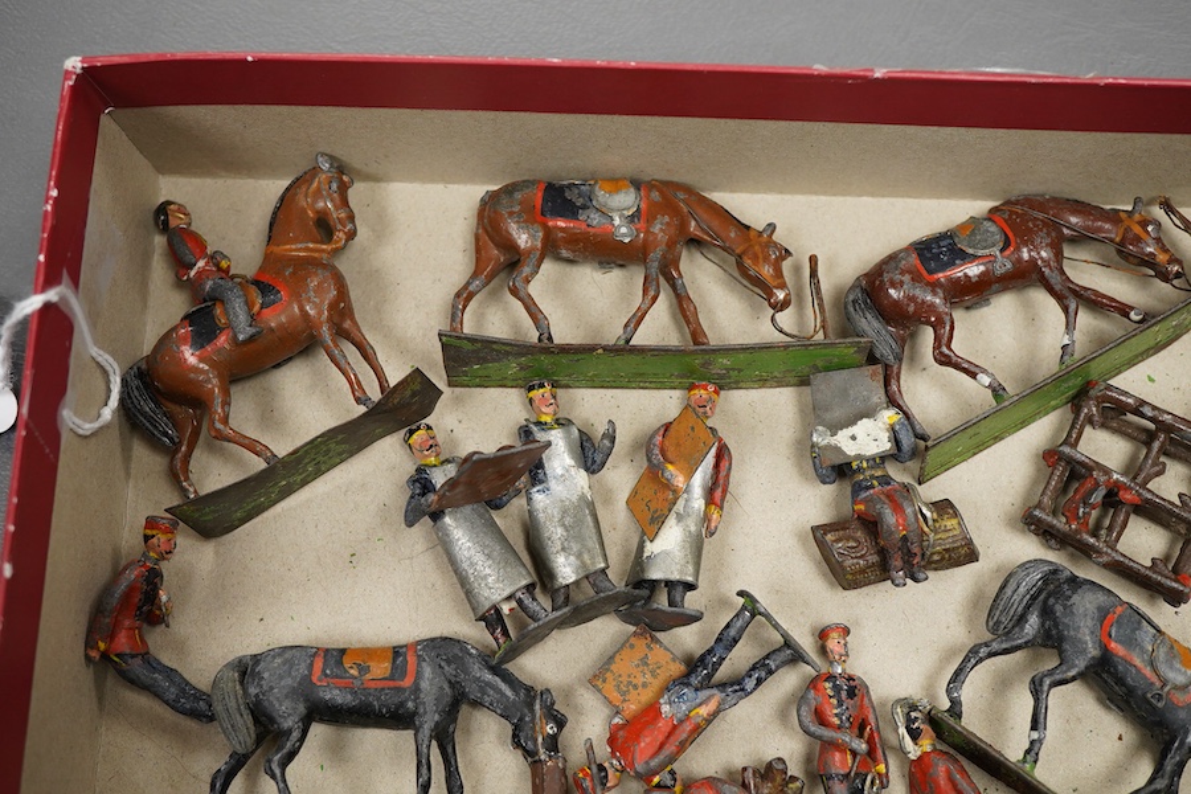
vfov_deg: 29.9
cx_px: 596
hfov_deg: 43.6
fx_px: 1489
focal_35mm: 45
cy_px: 397
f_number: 8
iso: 1250
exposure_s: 1/125
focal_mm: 30
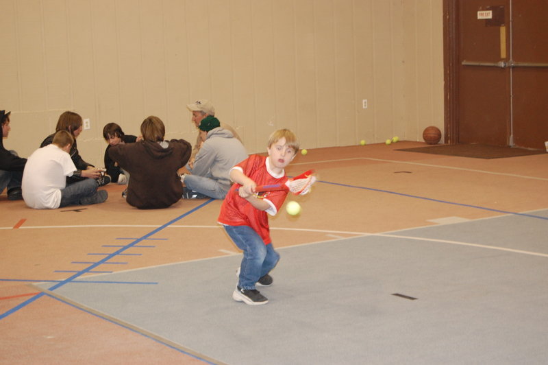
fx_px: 1255
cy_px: 182
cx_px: 274
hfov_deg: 24.6
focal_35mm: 82
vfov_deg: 16.5
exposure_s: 1/60
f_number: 5.6
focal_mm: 55
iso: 900
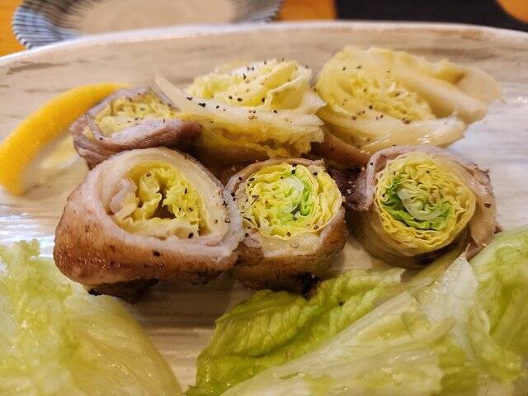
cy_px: 198
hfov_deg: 73.9
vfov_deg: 58.9
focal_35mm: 23
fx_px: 351
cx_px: 264
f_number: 1.8
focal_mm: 6.4
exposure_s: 1/120
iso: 800
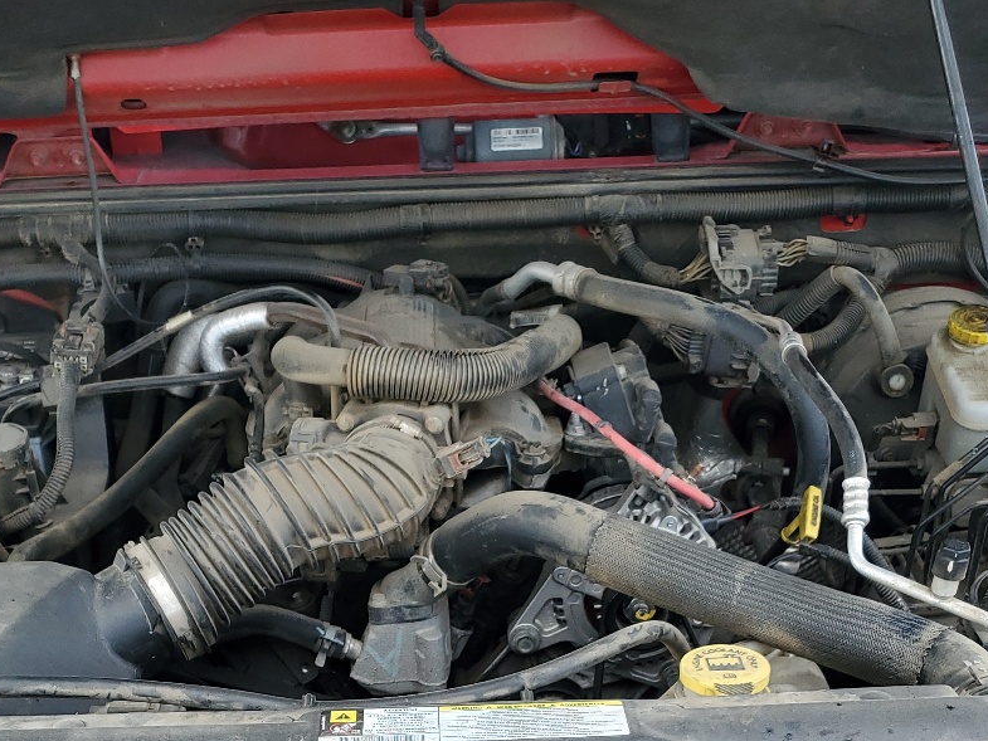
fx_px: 1513
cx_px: 449
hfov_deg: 36.1
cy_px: 752
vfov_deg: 26.0
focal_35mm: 53
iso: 50
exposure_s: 1/286
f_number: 1.5
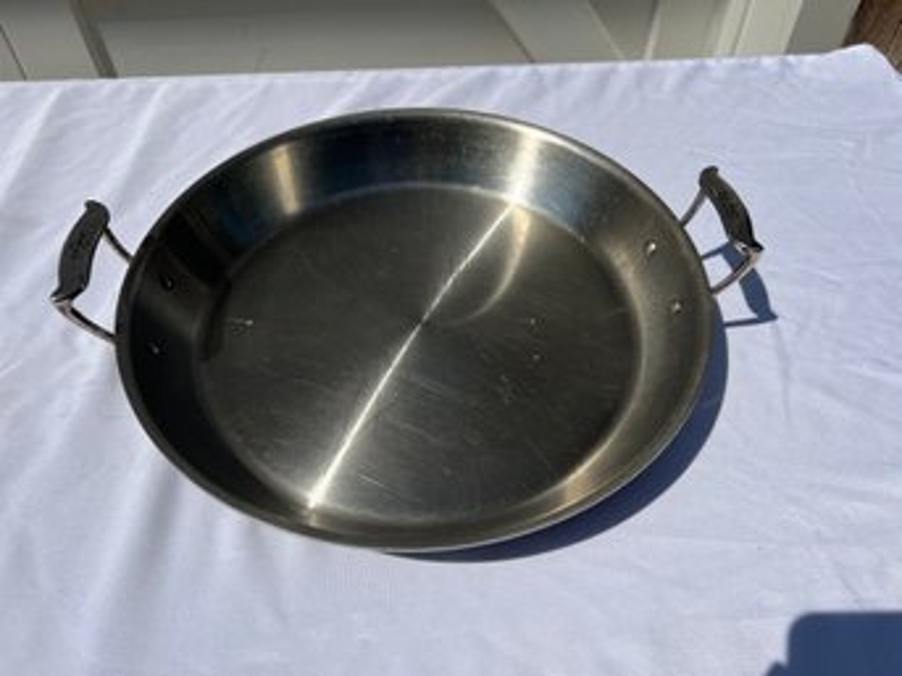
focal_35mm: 26
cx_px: 451
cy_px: 338
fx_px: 677
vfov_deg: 53.0
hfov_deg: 67.3
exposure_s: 1/12658
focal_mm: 5.7
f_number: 1.5
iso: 50
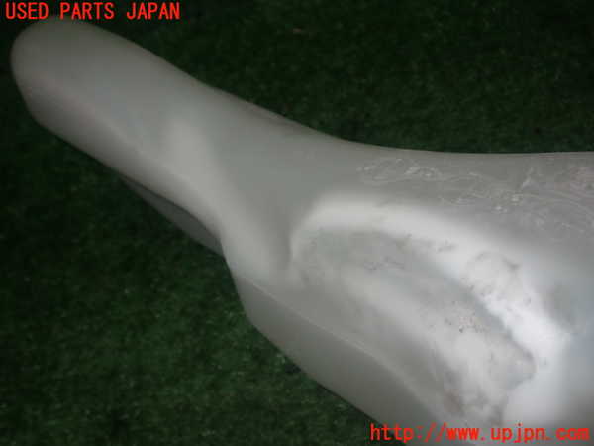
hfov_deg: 45.8
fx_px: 704
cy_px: 223
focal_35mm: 41
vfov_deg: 35.1
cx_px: 297
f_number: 8
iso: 200
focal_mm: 7.31
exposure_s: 1/40
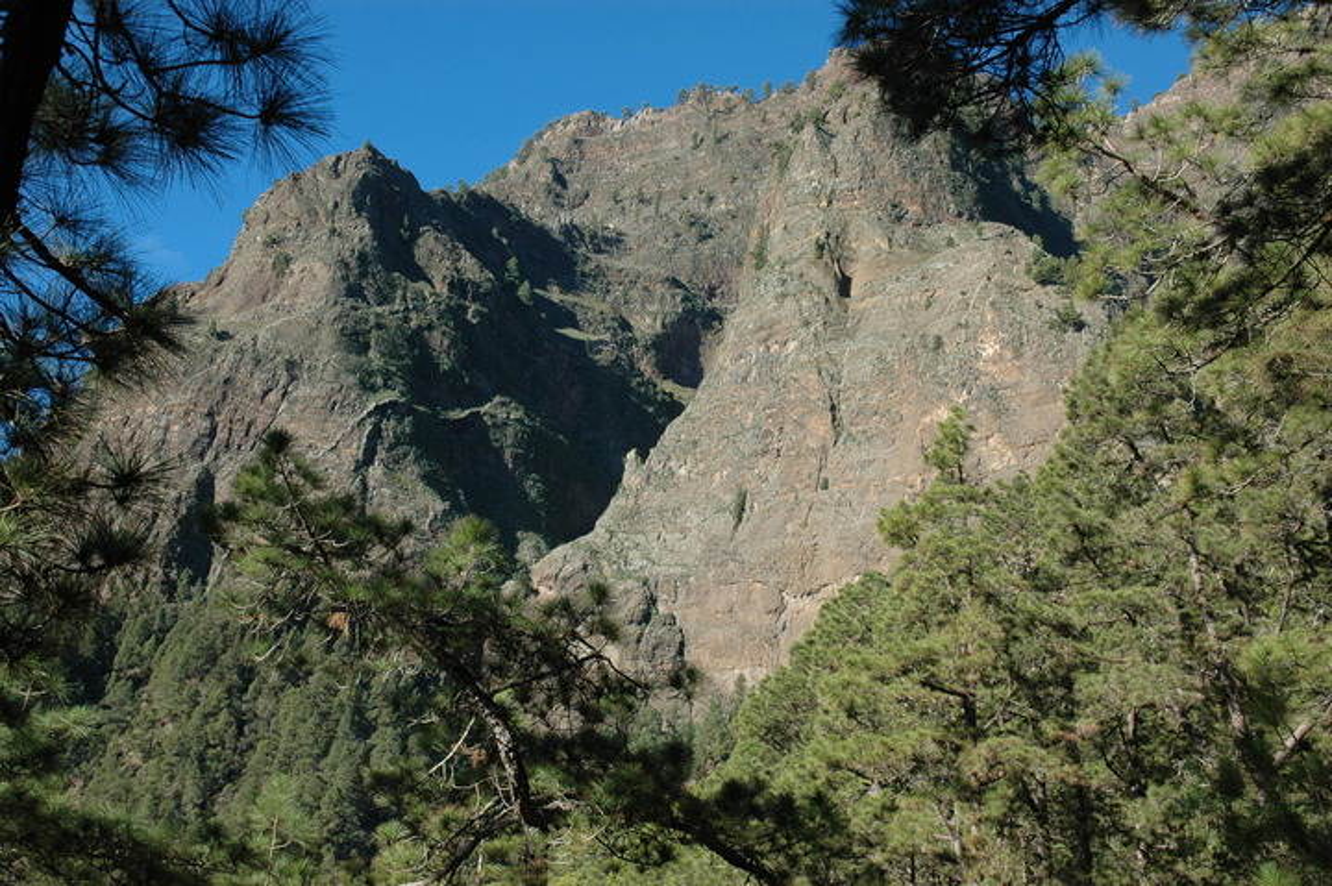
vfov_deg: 33.0
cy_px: 443
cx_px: 666
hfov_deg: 48.0
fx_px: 1497
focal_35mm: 40
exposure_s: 1/250
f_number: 8
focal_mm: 27
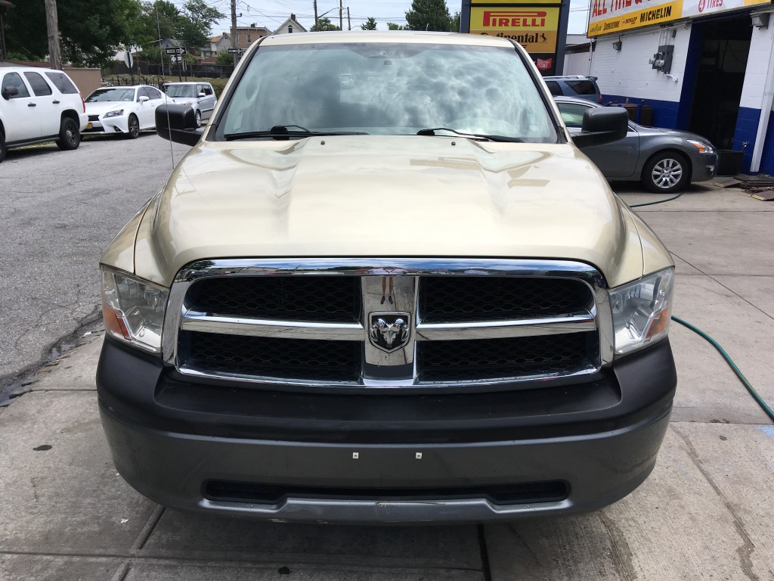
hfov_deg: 61.7
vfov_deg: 48.2
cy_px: 290
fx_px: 648
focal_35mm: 29
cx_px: 387
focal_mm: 4.15
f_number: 2.2
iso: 25
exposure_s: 1/2198
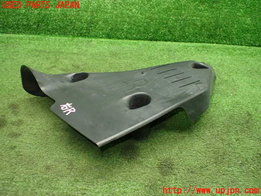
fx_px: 226
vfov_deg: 46.8
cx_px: 130
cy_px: 98
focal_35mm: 30
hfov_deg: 60.0
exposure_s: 1/100
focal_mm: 5.4
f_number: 2.3
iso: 800
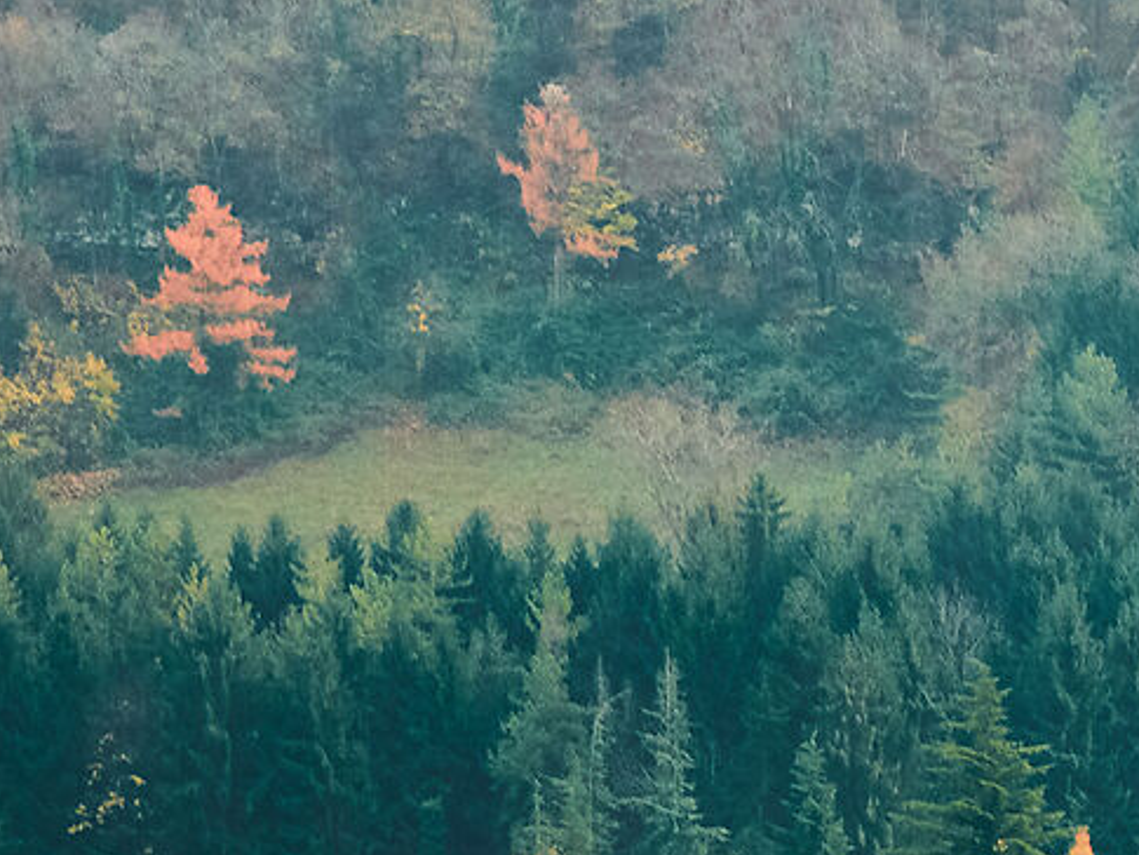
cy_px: 1783
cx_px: 2367
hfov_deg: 7.0
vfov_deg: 5.4
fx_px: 8919
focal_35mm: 271
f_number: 3.5
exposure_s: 1/50
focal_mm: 38
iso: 100
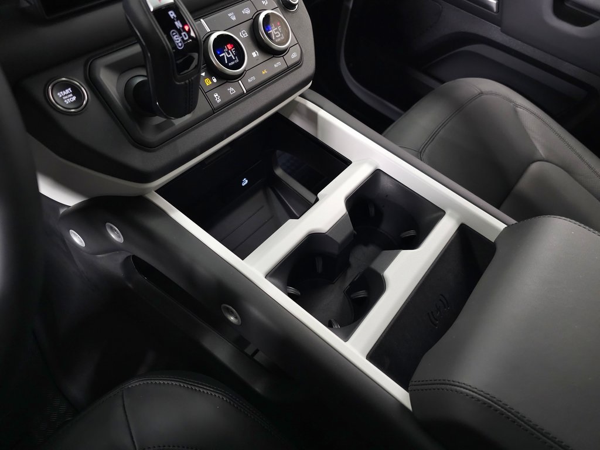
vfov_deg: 58.9
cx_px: 300
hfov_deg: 73.9
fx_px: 399
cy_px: 225
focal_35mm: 23
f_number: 1.7
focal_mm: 6.3
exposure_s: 1/40
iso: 320
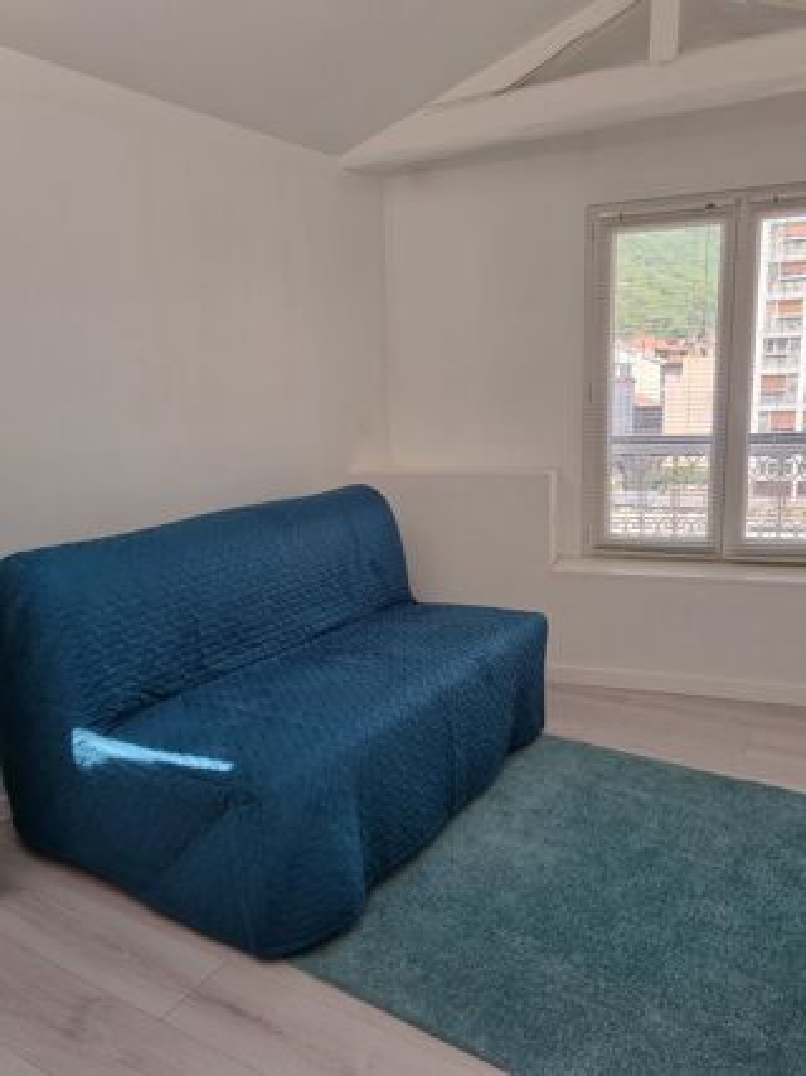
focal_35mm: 26
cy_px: 538
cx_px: 403
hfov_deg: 53.0
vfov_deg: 67.3
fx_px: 808
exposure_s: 1/297
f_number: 1.8
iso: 50
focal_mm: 5.4
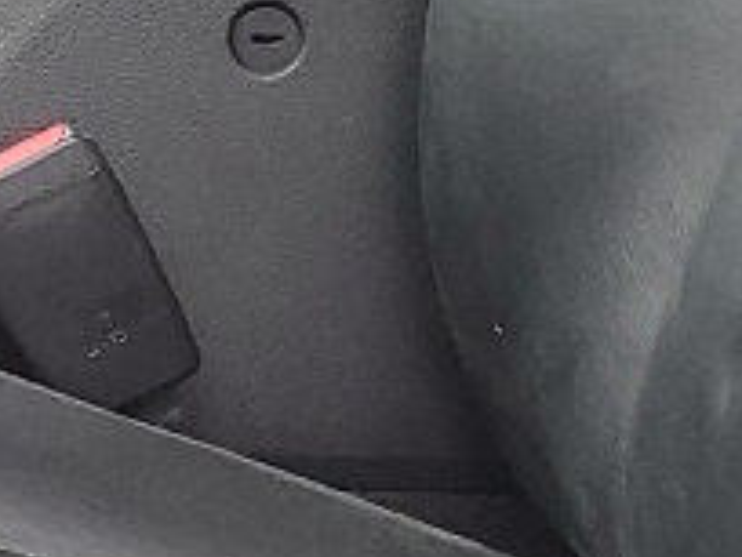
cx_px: -968
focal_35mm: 204
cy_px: 175
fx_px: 4373
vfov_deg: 7.3
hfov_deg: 8.9
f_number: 1.5
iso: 55
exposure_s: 1/60.2
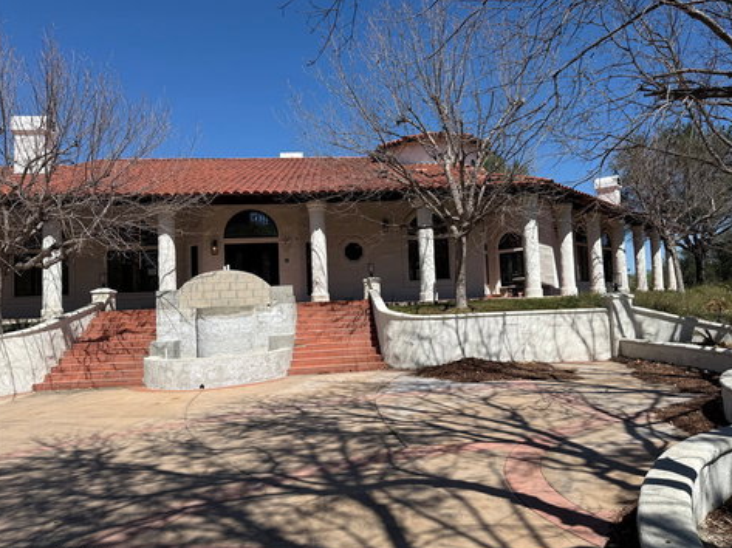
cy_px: 271
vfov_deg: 53.0
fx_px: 549
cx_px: 388
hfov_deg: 67.3
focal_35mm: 26
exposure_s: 1/6711
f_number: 1.78
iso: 80
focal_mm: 6.76
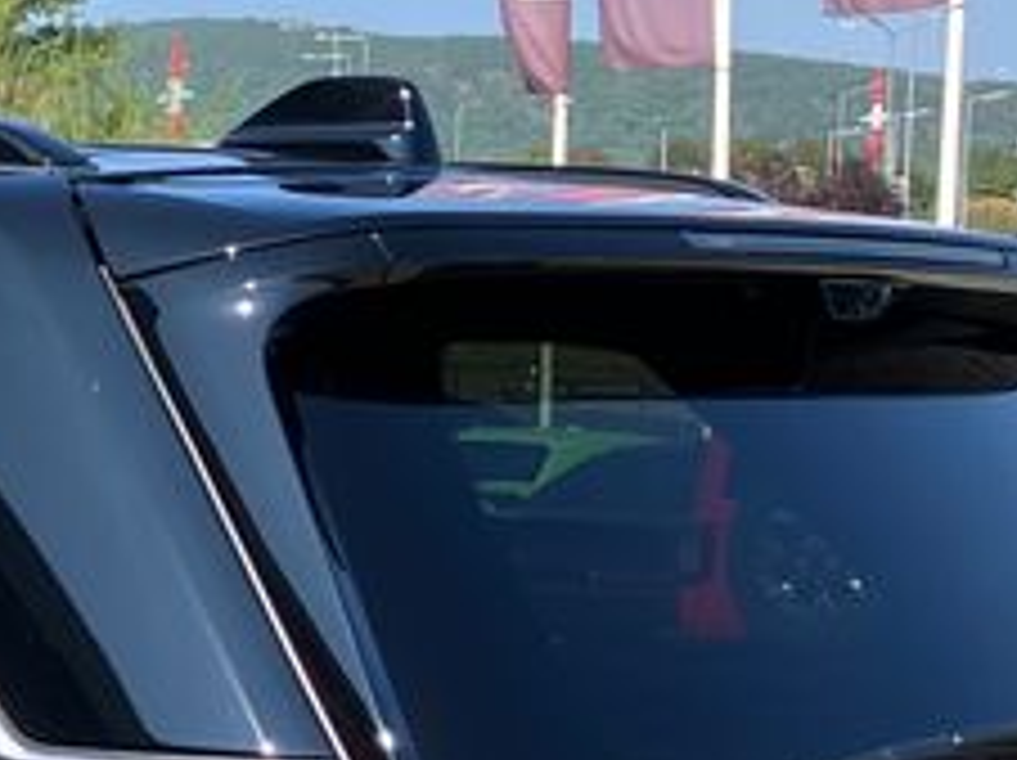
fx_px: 3727
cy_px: 1147
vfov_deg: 11.2
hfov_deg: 14.4
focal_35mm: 127
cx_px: -549
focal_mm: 3.99
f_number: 1.8
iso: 32
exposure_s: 1/714
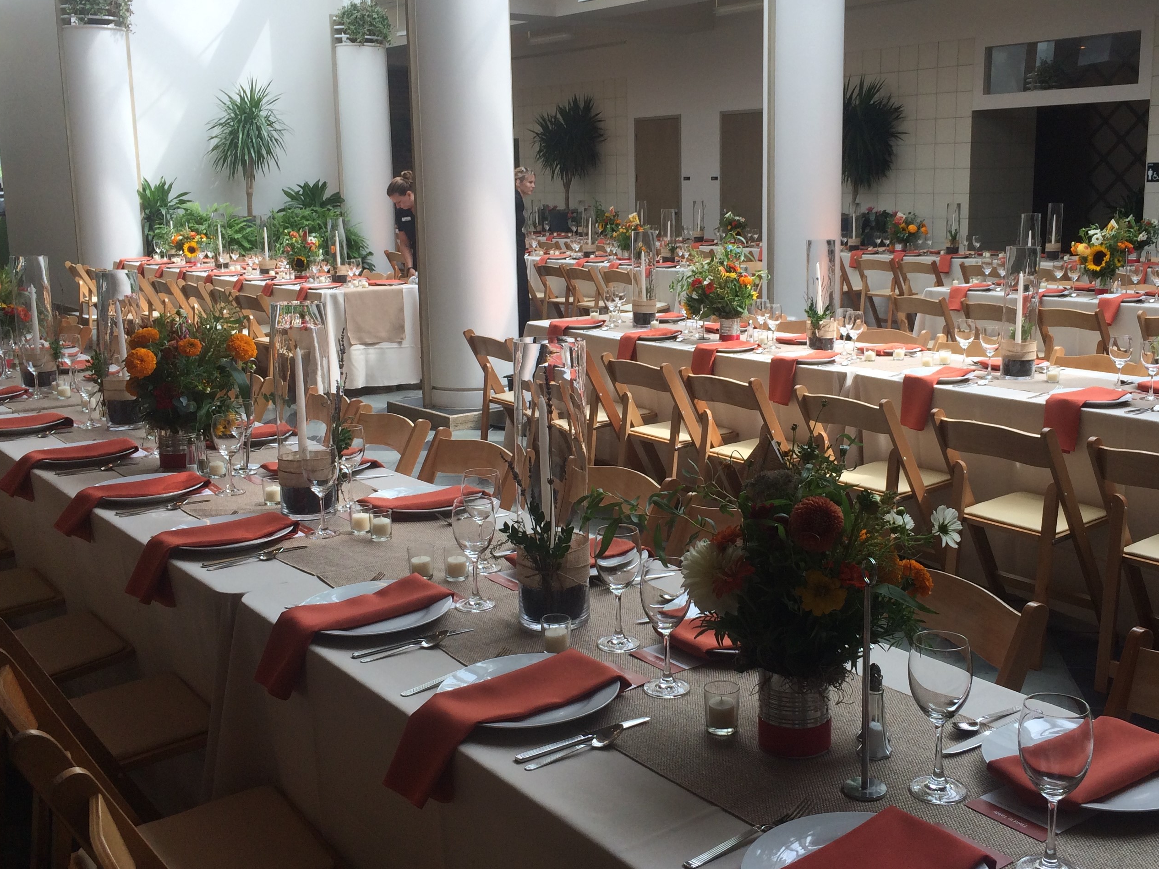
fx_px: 1205
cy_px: 357
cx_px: 609
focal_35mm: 36
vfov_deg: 39.5
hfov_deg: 51.3
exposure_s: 1/323
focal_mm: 4.12
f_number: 2.2
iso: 32
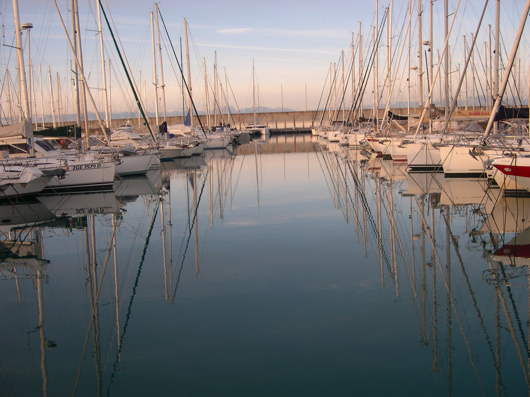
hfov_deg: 49.0
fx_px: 582
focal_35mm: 38
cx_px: 265
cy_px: 198
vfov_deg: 37.7
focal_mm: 8
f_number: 2.8
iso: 100
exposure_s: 1/262
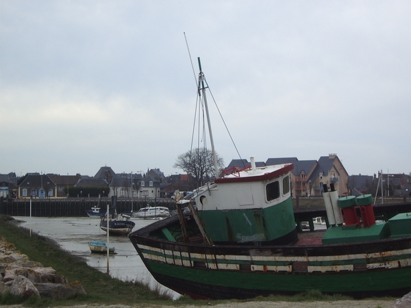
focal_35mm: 80
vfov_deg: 18.4
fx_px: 950
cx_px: 206
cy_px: 154
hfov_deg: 24.4
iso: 50
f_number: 3.9
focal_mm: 12.2
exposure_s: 1/200
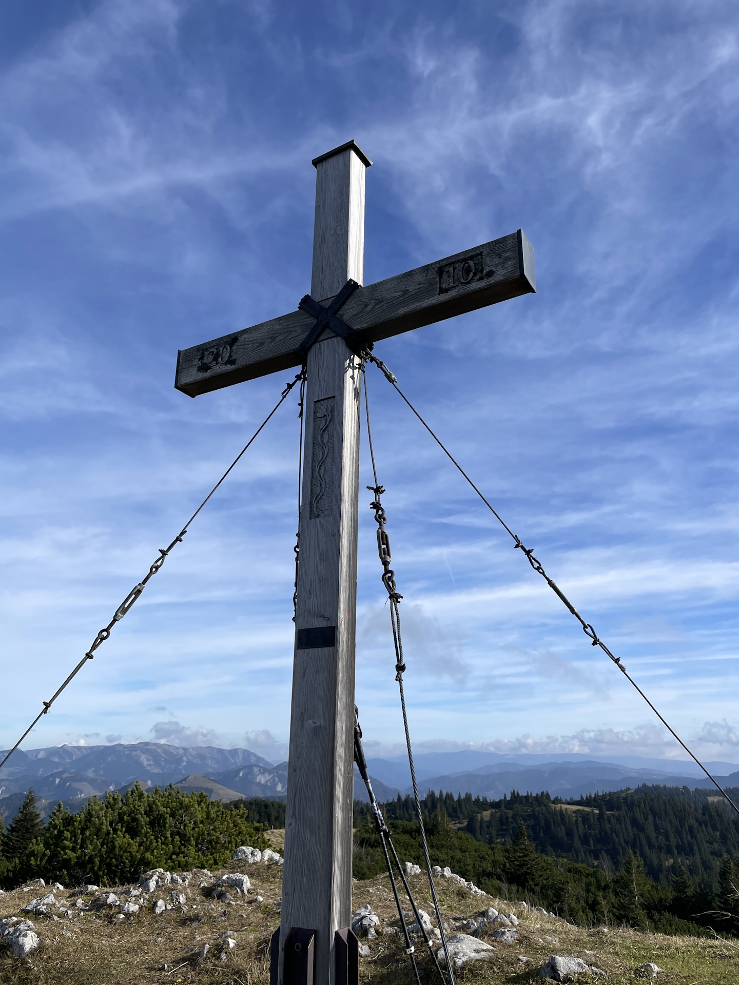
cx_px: 370
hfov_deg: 53.1
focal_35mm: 26
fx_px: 740
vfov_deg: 67.3
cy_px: 492
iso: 32
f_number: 1.6
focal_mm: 4.2
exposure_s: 1/4464
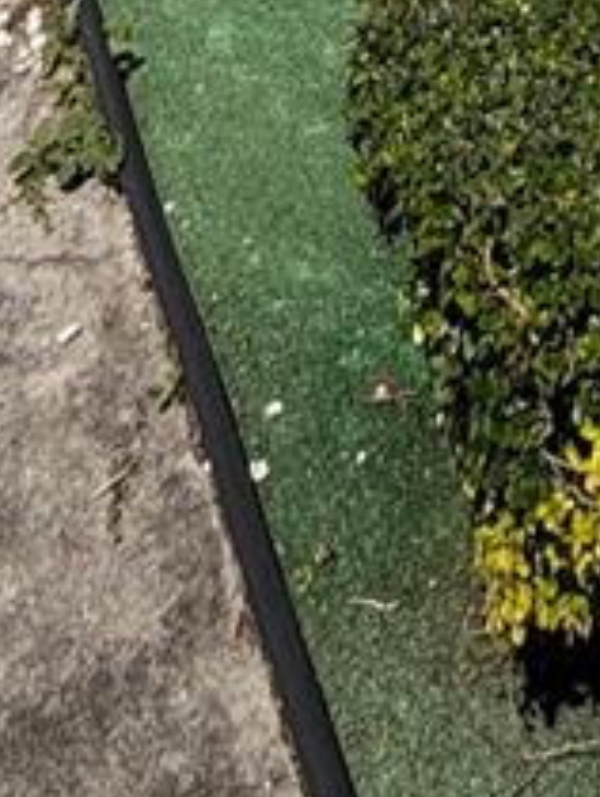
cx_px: 706
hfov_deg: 17.6
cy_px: -1344
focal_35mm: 80
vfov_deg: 13.2
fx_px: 1845
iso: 20
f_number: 2.2
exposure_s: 1/1259
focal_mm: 2.22
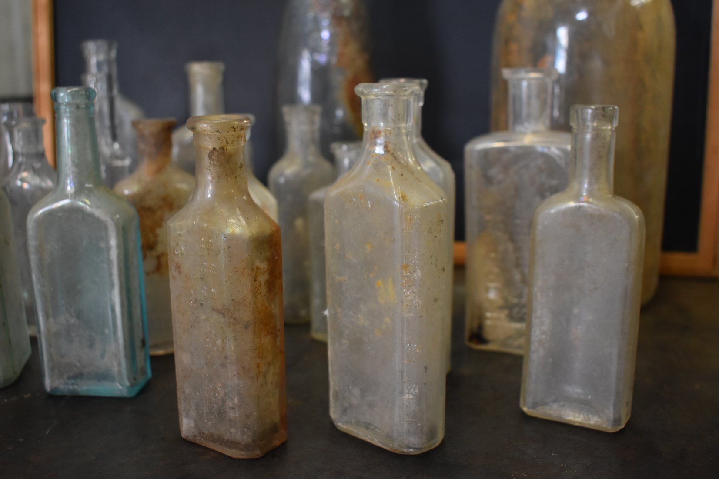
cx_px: 355
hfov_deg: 51.9
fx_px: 739
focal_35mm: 37
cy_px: 243
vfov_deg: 35.9
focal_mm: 24
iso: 1250
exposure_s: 1/125
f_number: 4
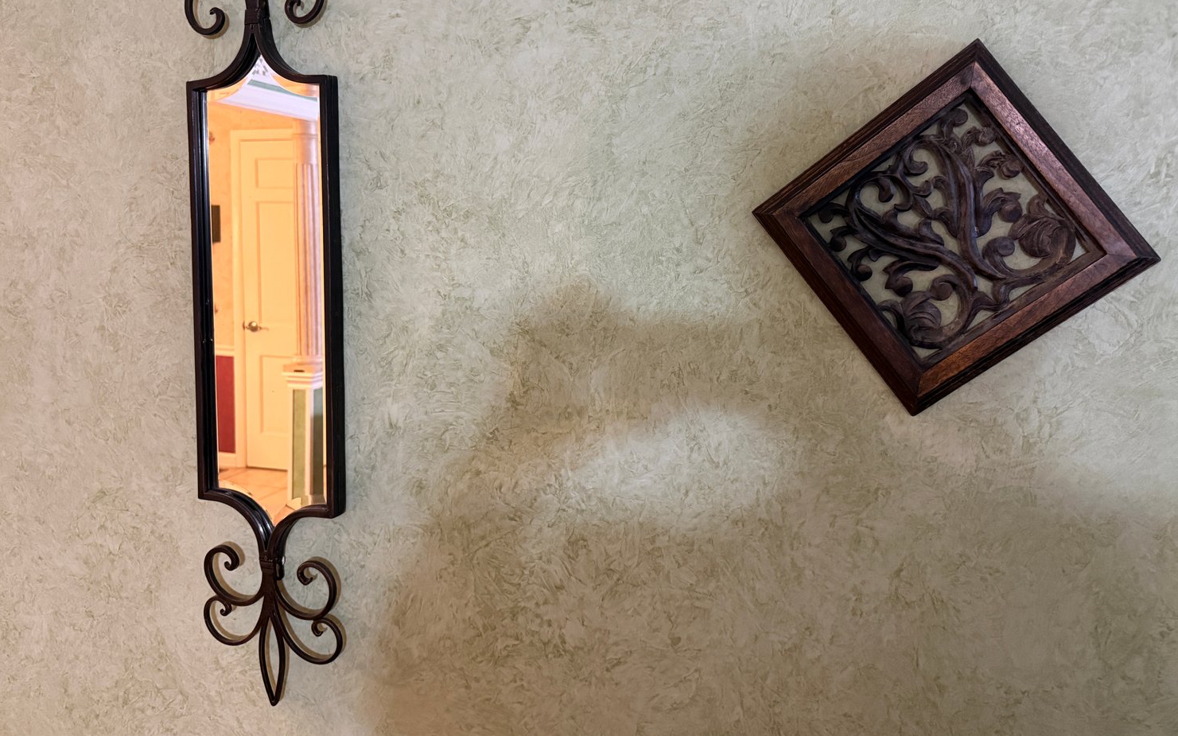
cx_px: 583
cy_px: 293
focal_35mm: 26
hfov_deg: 70.4
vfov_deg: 47.3
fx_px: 835
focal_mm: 6.76
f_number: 1.78
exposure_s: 1/40
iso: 800
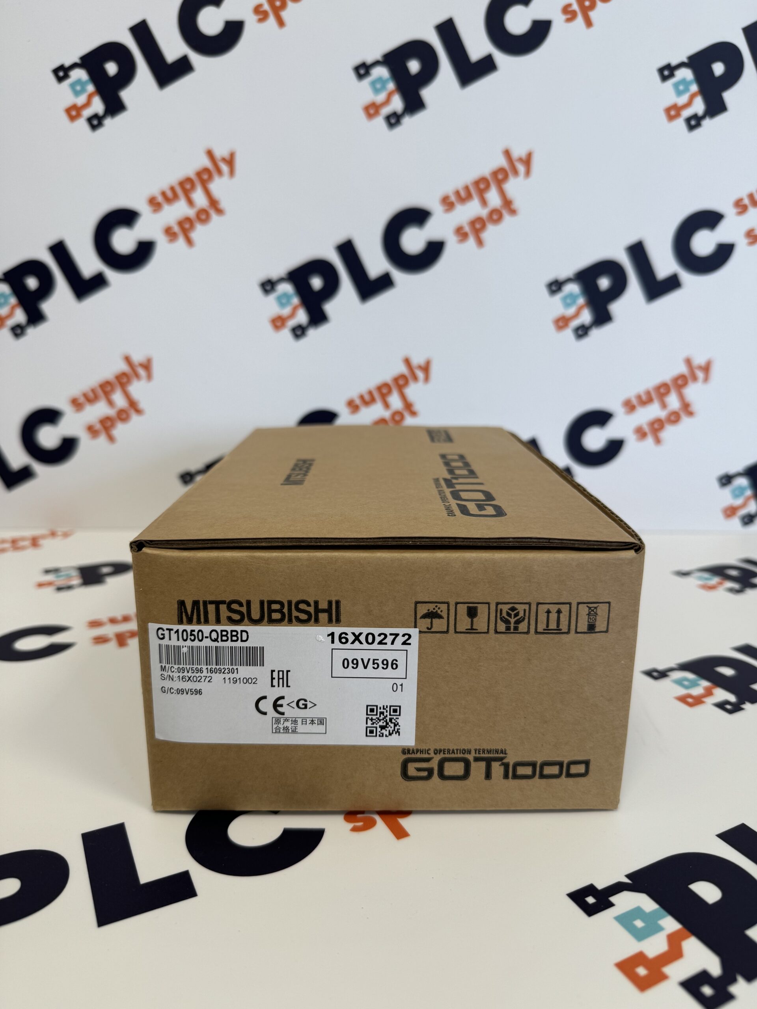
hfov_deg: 56.8
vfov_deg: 71.6
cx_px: 378
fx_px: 700
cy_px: 504
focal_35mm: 24
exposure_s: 1/100
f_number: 1.78
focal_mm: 6.76
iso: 64
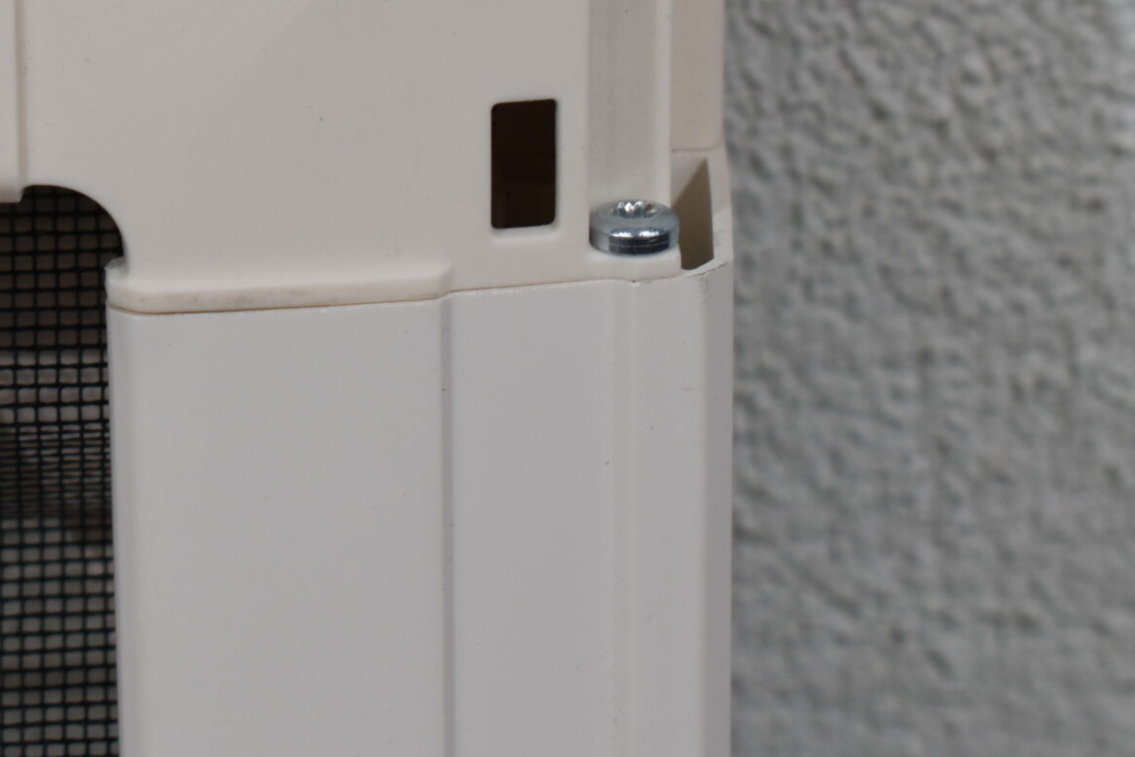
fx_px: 5677
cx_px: 281
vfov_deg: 7.6
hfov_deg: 11.4
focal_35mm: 180
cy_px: -35
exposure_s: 1/60
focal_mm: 55
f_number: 8
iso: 320
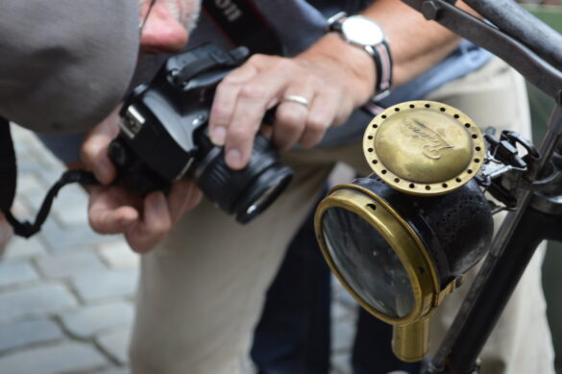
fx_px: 1287
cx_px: 281
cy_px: 187
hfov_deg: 24.6
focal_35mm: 82
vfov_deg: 16.5
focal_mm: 55
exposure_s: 1/125
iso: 100
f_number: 5.6
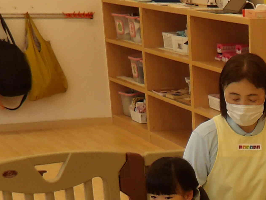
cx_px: 362
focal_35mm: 99
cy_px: 312
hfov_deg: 18.3
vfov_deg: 13.9
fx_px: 761
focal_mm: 4.9
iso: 100
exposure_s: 1/82
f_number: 3
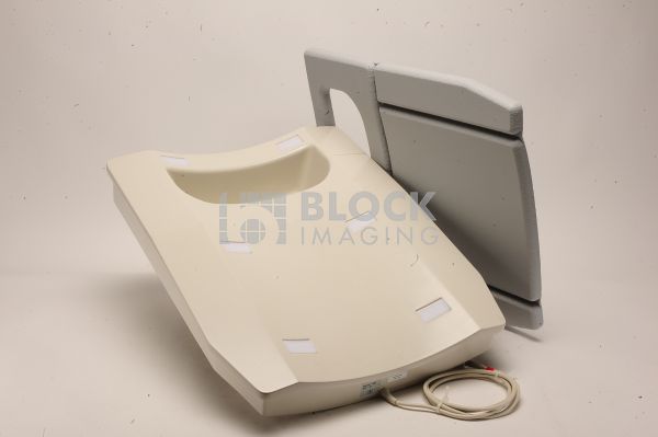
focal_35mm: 50
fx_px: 913
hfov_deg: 39.6
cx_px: 329
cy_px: 218
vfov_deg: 26.9
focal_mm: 50
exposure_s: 1/160
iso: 320
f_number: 22
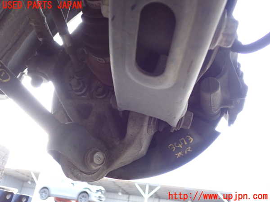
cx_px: 135
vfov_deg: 44.2
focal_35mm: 32
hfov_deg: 56.8
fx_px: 250
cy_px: 101
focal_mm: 5.79
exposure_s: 1/30
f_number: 2.4
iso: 640
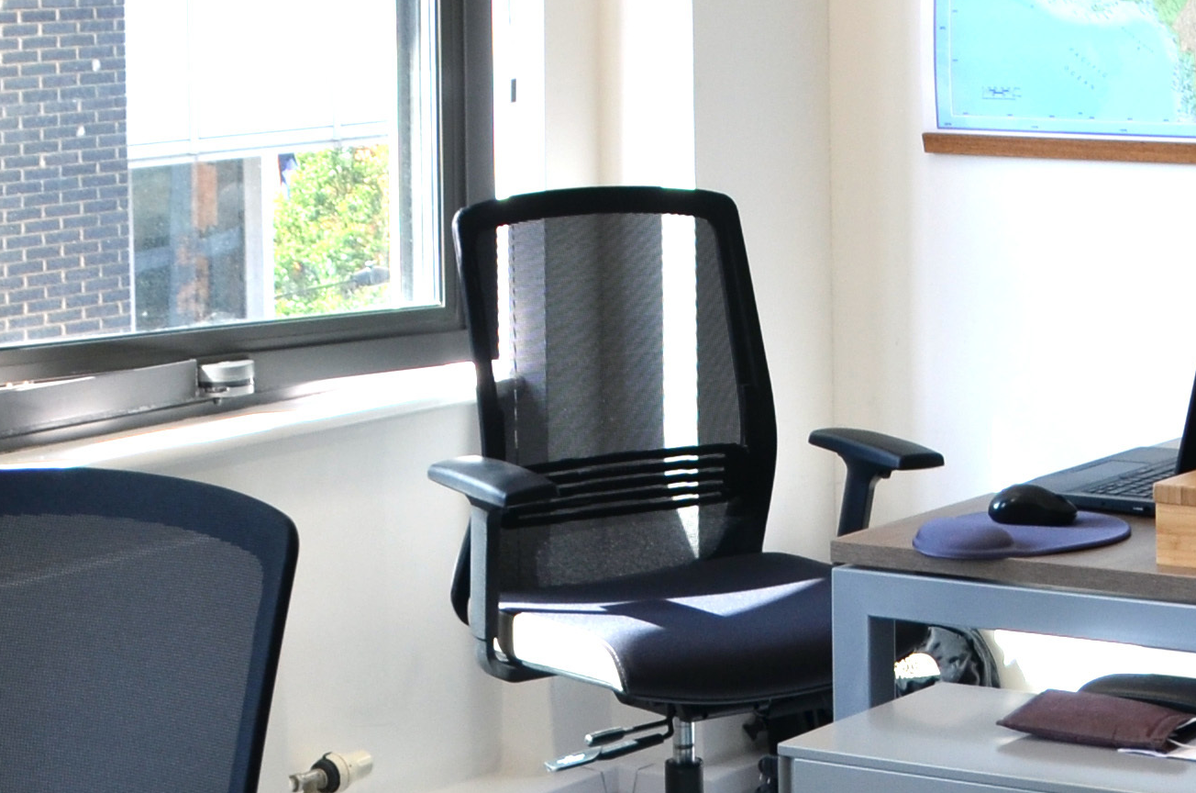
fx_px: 3382
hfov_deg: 19.2
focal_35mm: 102
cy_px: -136
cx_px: 1346
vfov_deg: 13.0
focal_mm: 18
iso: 200
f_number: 5.6
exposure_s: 1/125
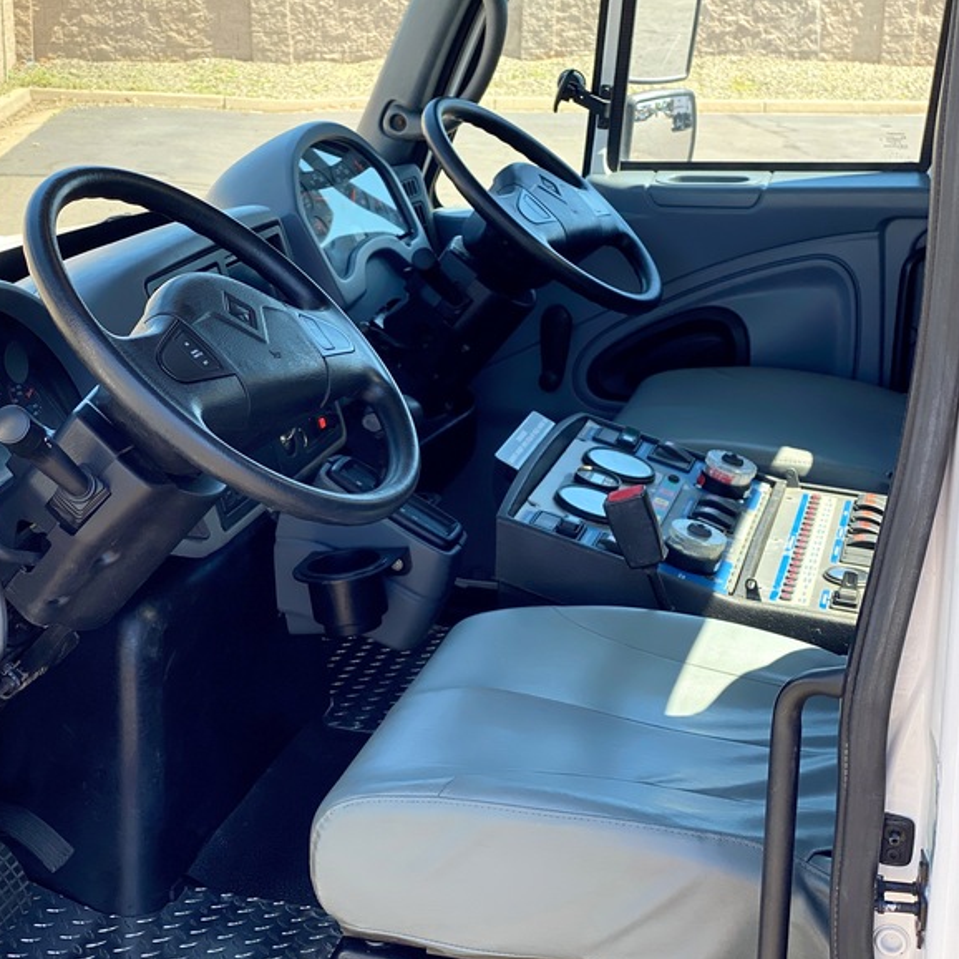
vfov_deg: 27.7
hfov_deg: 27.7
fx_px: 1943
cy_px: 482
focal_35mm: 62
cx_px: 411
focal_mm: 6
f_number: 2
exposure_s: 1/410
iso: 20
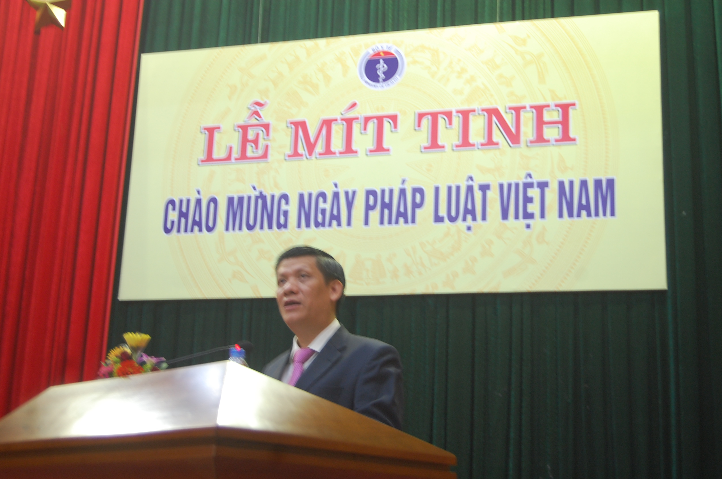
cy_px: 240
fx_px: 1141
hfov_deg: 35.1
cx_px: 361
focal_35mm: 57
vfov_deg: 23.7
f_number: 4.8
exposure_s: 1/8
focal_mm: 38
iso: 400
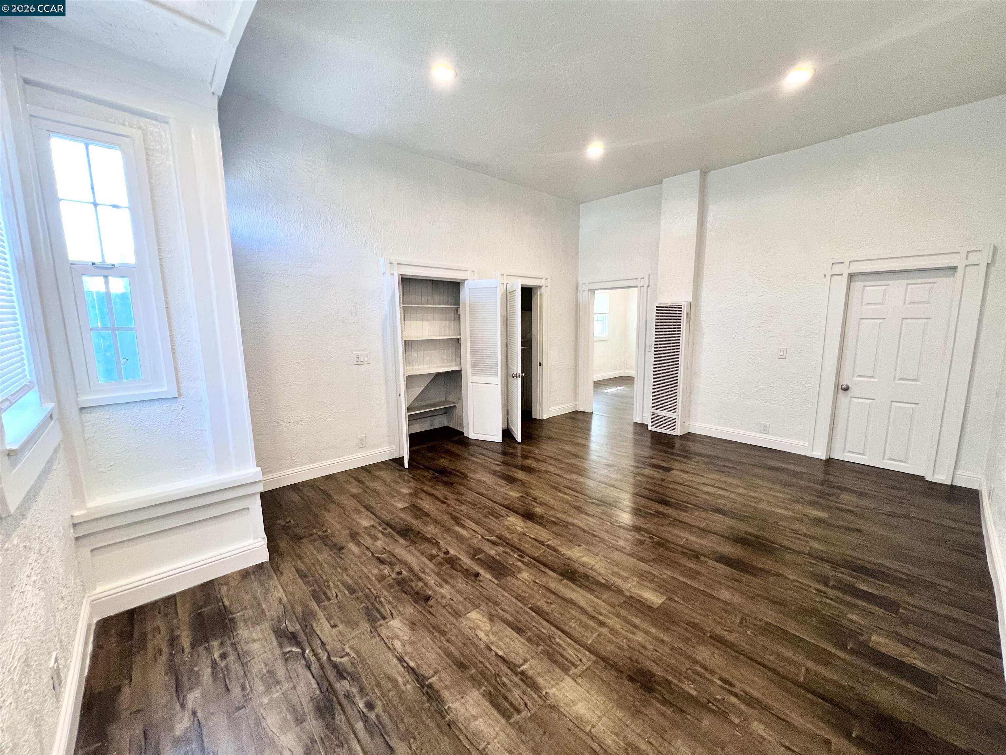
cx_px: 503
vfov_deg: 89.9
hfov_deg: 106.2
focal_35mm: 13
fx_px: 378
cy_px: 378
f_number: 1.8
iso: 200
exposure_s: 1/60
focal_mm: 1.57
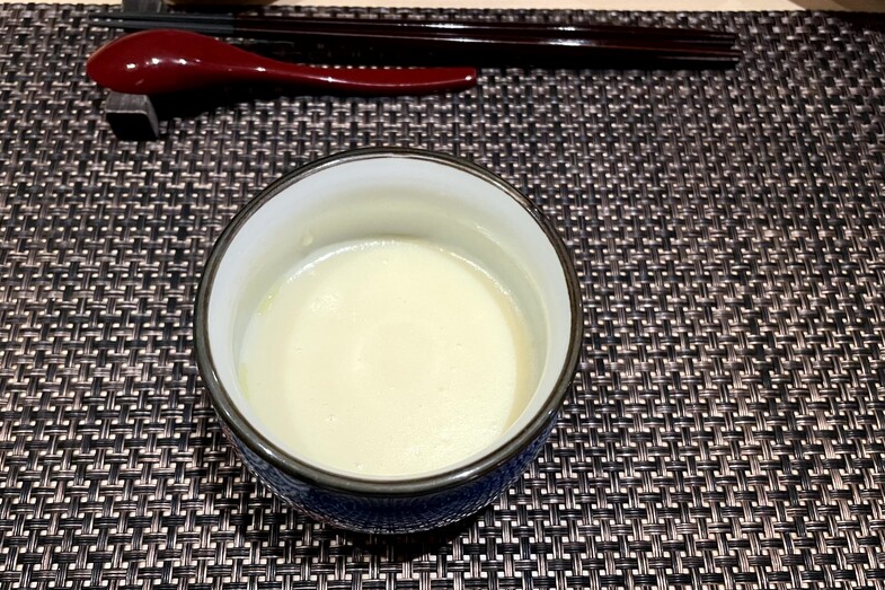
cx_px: 413
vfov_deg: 42.2
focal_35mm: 31
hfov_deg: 60.2
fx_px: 762
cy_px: 328
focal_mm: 4.2
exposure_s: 1/60
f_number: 1.6
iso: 200
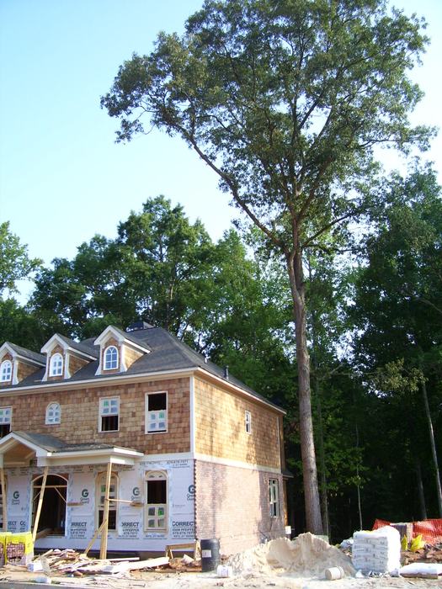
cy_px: 294
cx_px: 221
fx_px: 579
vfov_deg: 54.0
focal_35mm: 34
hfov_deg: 41.8
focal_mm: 5.6
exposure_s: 1/500
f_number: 2.7
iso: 80
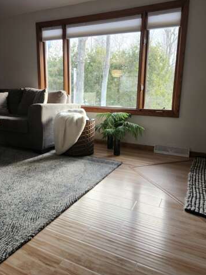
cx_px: 106
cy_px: 127
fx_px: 198
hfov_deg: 54.8
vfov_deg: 69.3
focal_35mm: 25
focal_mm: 5.4
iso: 64
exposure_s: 1/60
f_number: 1.8
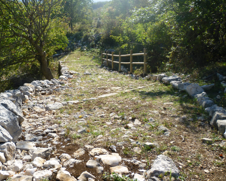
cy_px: 83
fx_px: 227
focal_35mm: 34
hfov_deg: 52.5
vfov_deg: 43.3
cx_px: 92
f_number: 3.3
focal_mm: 5.2
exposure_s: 1/400
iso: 80
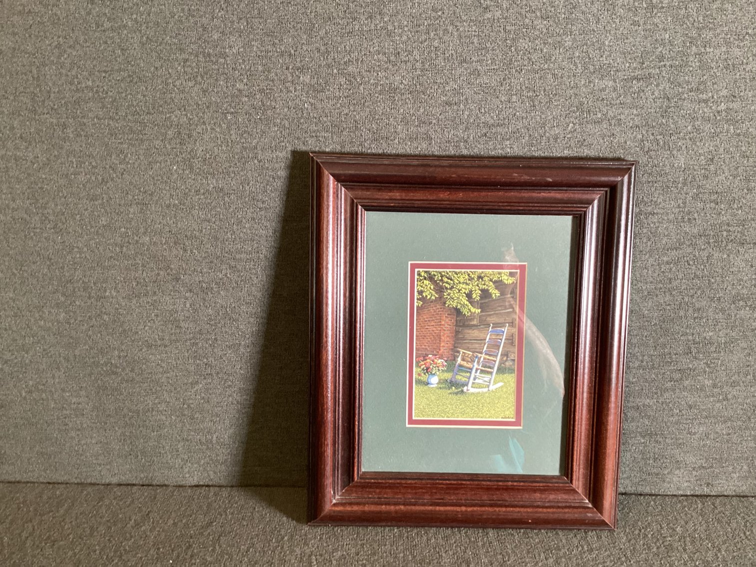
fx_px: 677
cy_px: 284
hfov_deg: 58.3
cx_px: 378
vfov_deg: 45.4
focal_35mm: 31
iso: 320
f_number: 2.4
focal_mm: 3.3
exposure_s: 1/40
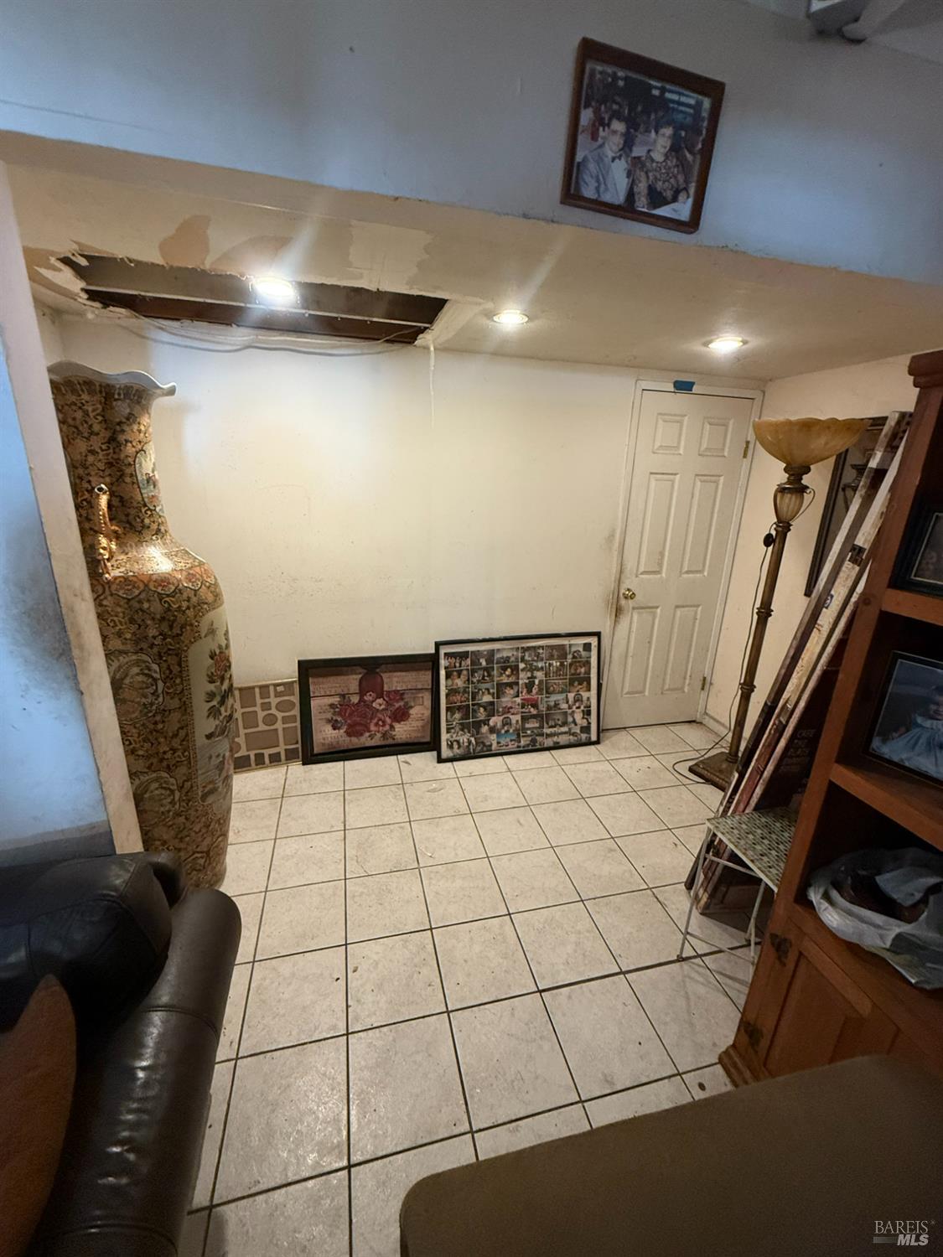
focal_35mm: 14
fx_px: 509
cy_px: 628
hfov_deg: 85.7
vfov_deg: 102.1
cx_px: 472
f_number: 2.2
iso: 320
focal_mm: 2.22
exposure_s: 1/60
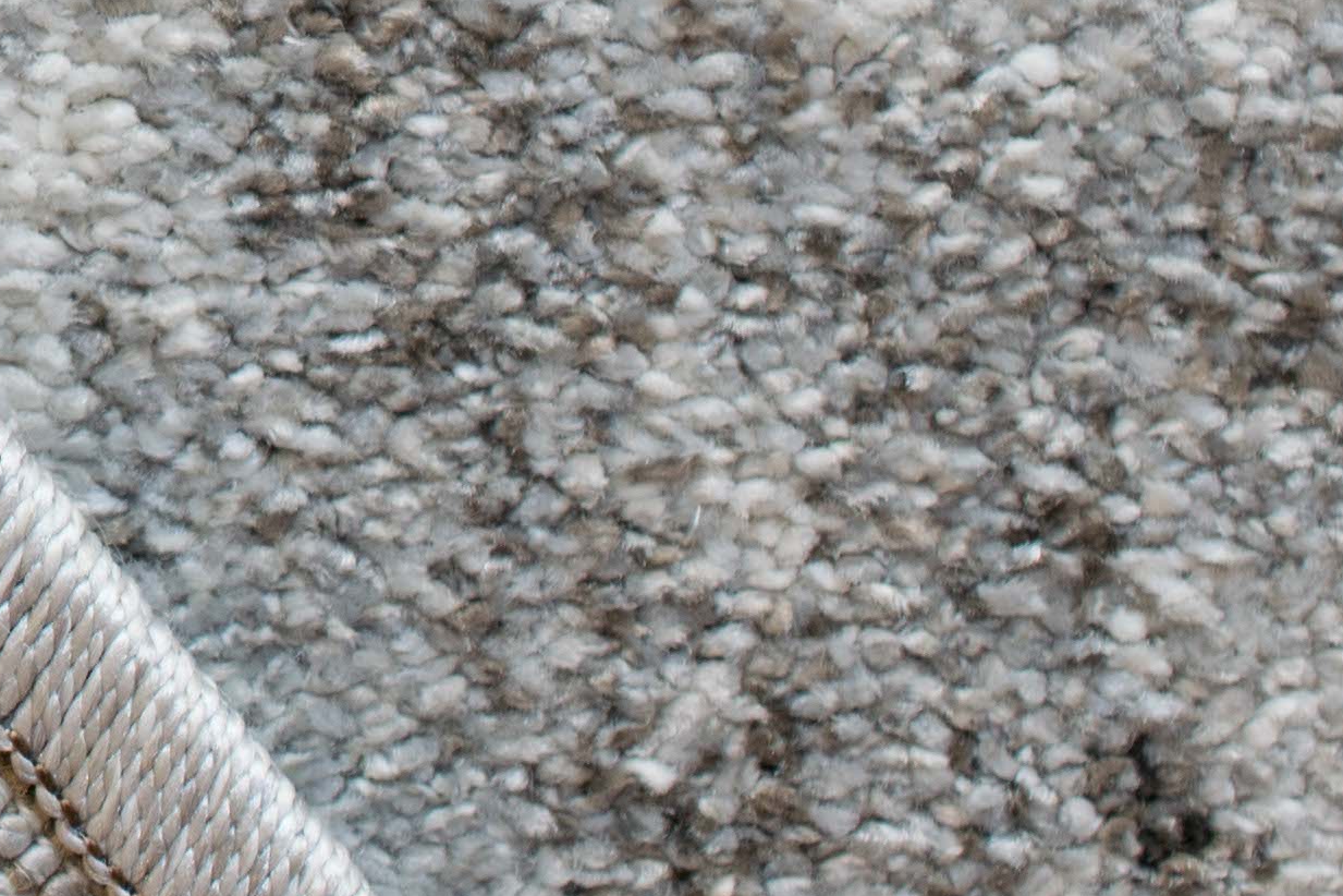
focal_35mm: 292
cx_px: -1089
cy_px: -617
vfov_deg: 4.7
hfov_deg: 6.9
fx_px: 10892
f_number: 8
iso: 100
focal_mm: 40
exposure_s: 1/8
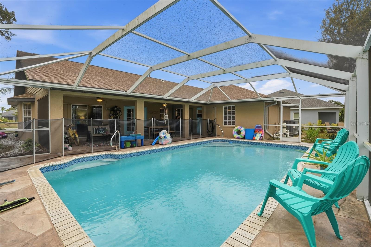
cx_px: 186
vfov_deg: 73.7
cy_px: 124
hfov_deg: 96.7
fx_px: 165
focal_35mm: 16
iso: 200
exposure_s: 1/400
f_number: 9
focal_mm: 16
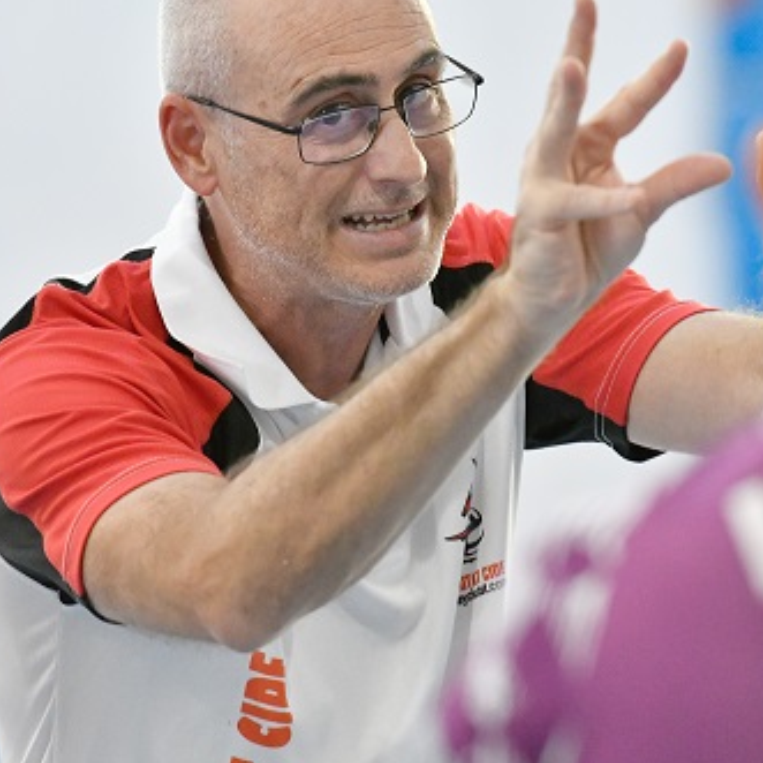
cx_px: 369
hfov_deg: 3.8
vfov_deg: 3.8
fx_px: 11521
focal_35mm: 462
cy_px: 348
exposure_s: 1/1000
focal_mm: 200
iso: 6400
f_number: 3.5
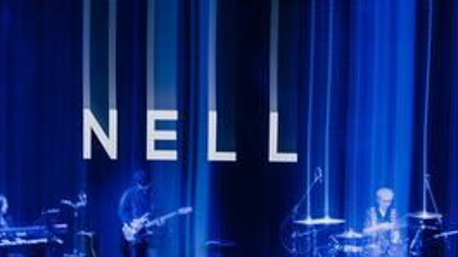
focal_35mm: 128
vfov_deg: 9.4
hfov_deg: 16.8
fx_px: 1554
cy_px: 248
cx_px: 195
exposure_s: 1/3
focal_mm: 54
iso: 100
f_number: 6.3
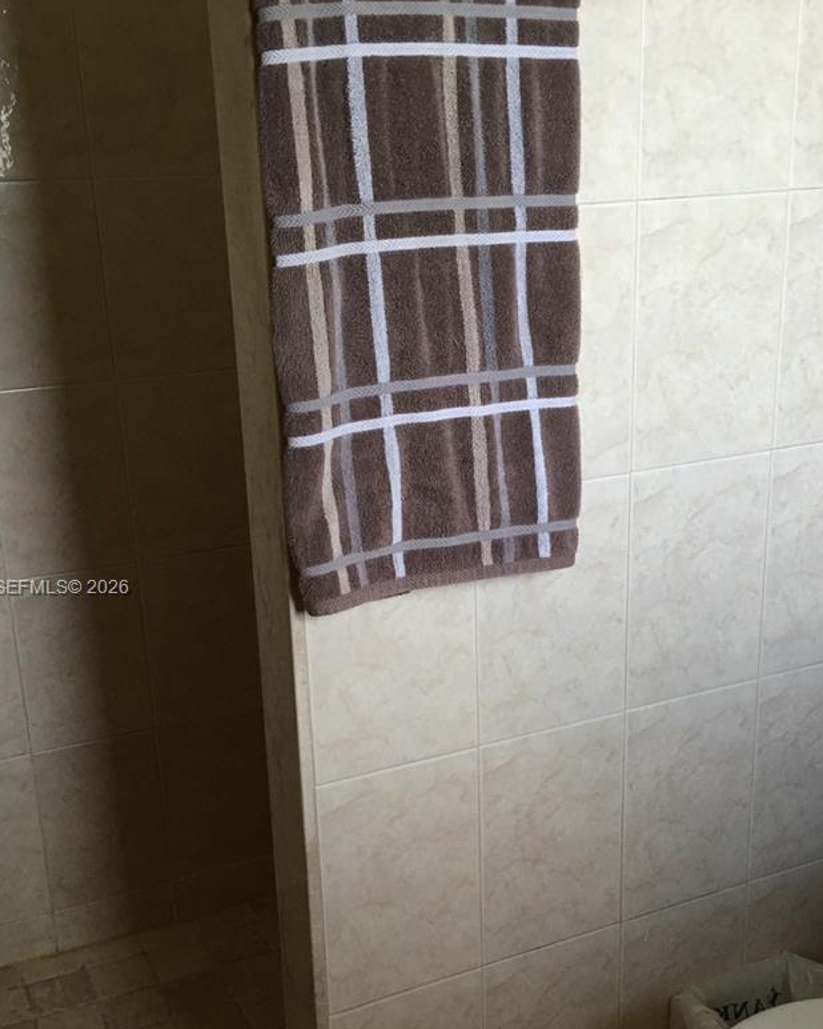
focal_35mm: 44
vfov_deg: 41.9
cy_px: 589
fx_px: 1339
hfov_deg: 34.1
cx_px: 482
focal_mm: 4.15
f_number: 2.2
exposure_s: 1/15
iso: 40
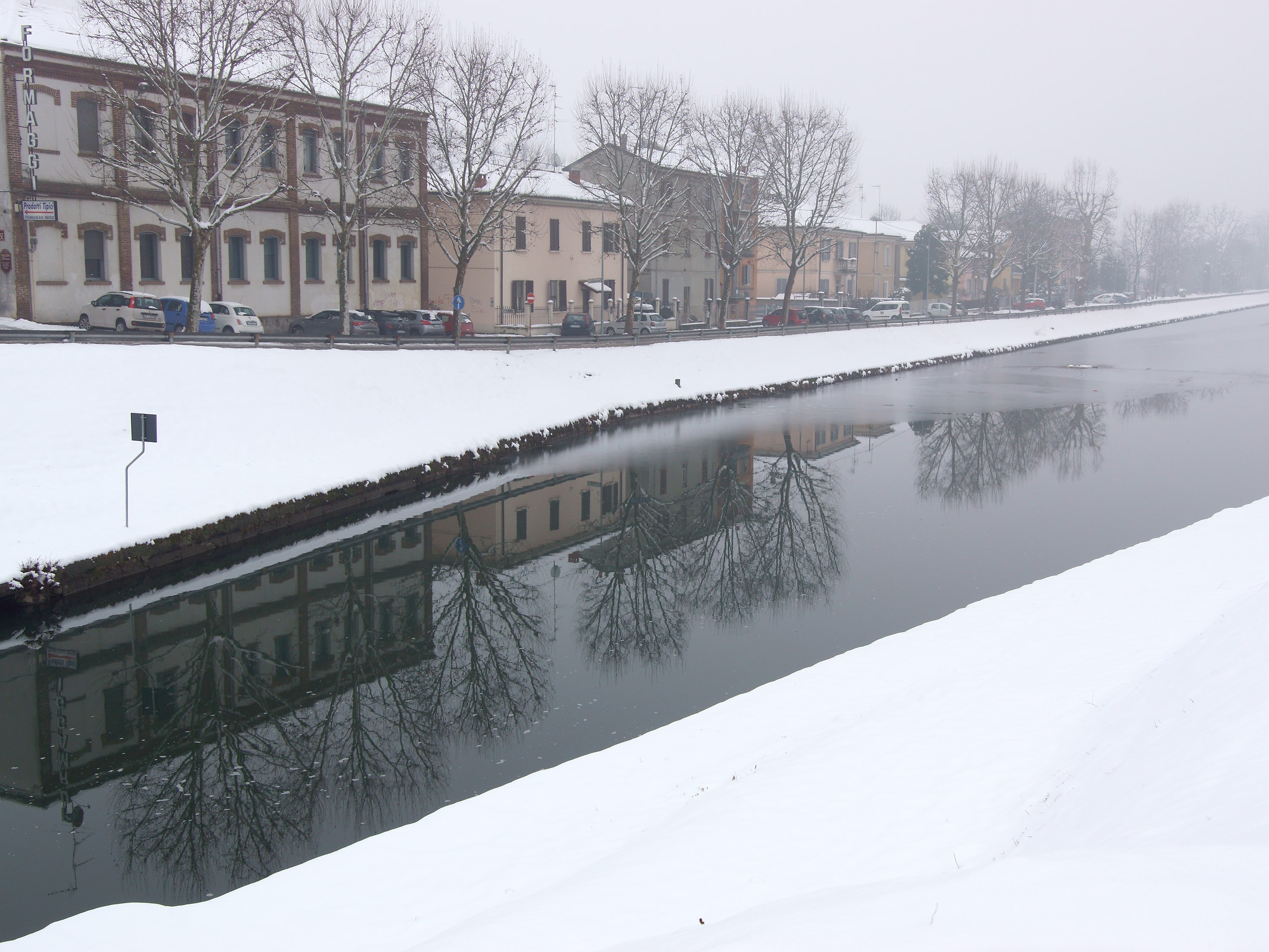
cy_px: 476
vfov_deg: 36.8
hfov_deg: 47.8
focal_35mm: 39
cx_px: 695
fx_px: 1430
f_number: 8
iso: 200
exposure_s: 1/100
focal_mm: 24
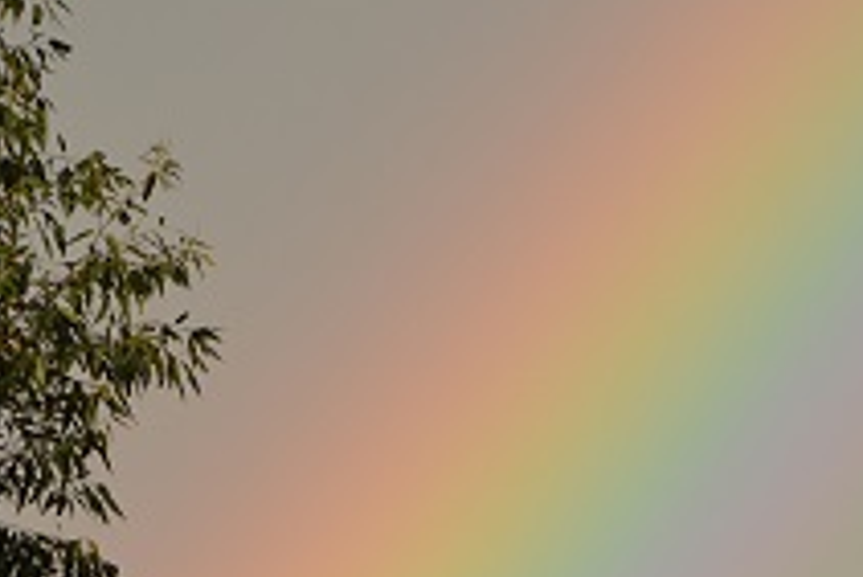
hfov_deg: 2.9
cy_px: 428
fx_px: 17031
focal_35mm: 710
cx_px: 458
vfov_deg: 1.9
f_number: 5.6
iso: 640
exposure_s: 1/1000
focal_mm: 200
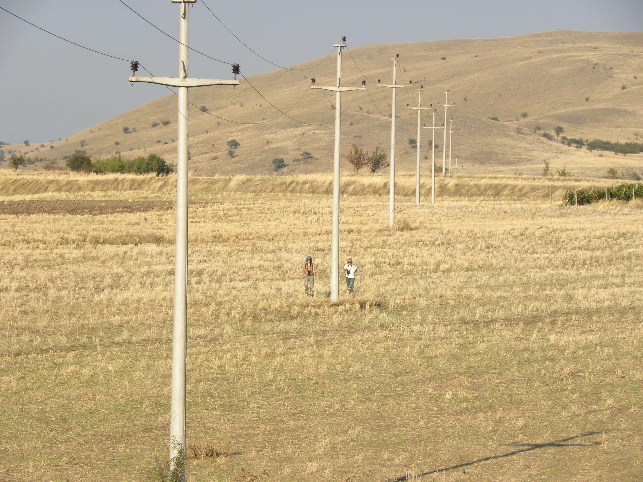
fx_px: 4588
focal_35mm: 247
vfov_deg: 6.0
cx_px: 322
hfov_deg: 8.0
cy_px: 241
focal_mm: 44
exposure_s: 1/245
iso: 64
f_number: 6.3
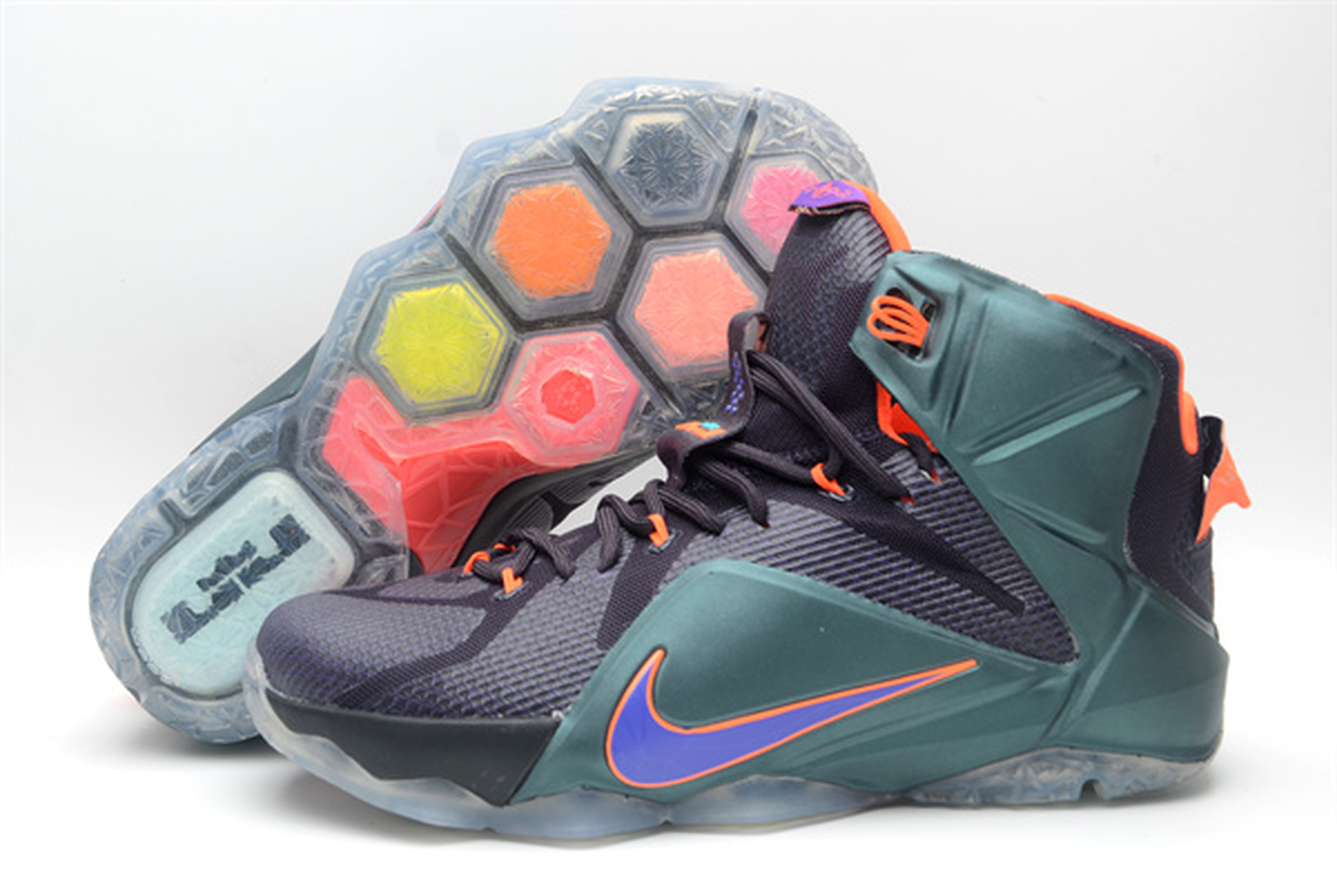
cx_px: 668
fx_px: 2223
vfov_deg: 22.5
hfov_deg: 33.5
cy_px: 442
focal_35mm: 60
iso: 100
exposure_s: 1/125
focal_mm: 40
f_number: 8
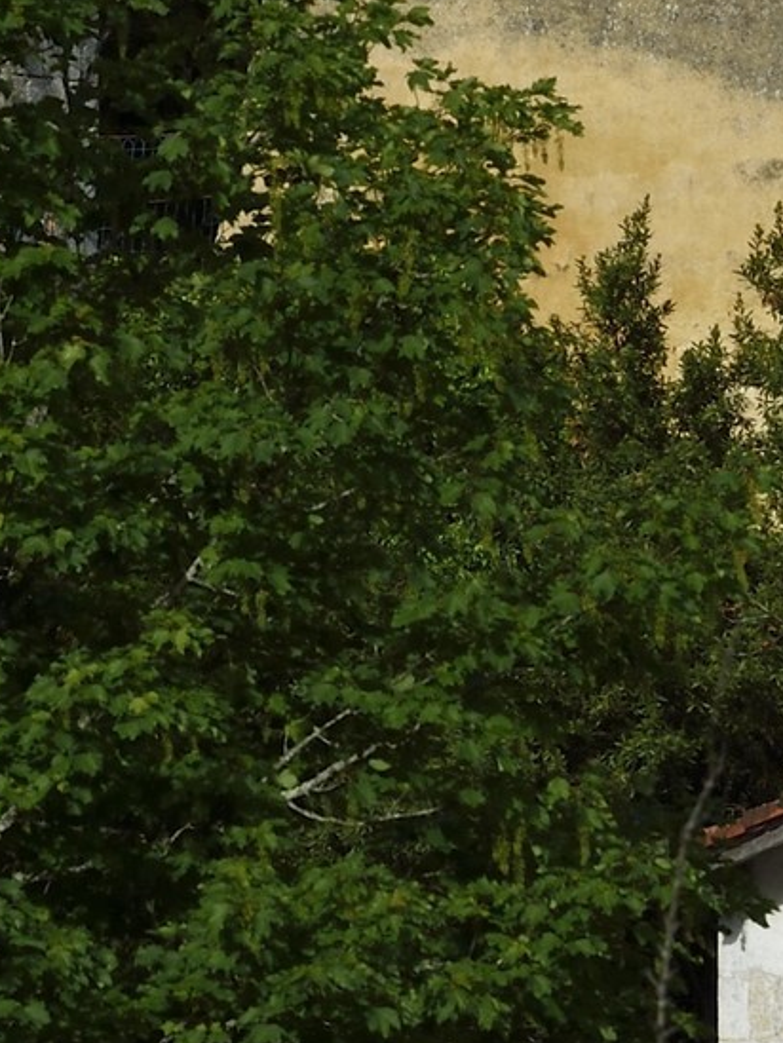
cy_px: -1199
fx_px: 20892
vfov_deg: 2.8
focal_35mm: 693
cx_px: 184
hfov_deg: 2.1
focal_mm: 165
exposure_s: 1/320
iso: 200
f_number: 14
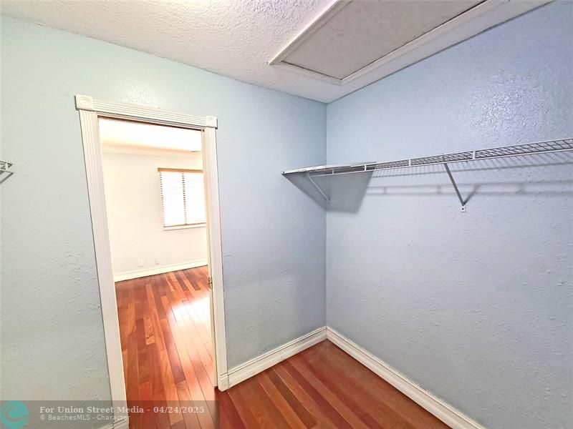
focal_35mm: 13
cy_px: 214
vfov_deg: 89.9
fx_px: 215
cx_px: 286
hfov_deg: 106.2
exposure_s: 1/40
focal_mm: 2.2
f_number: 2.2
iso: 320
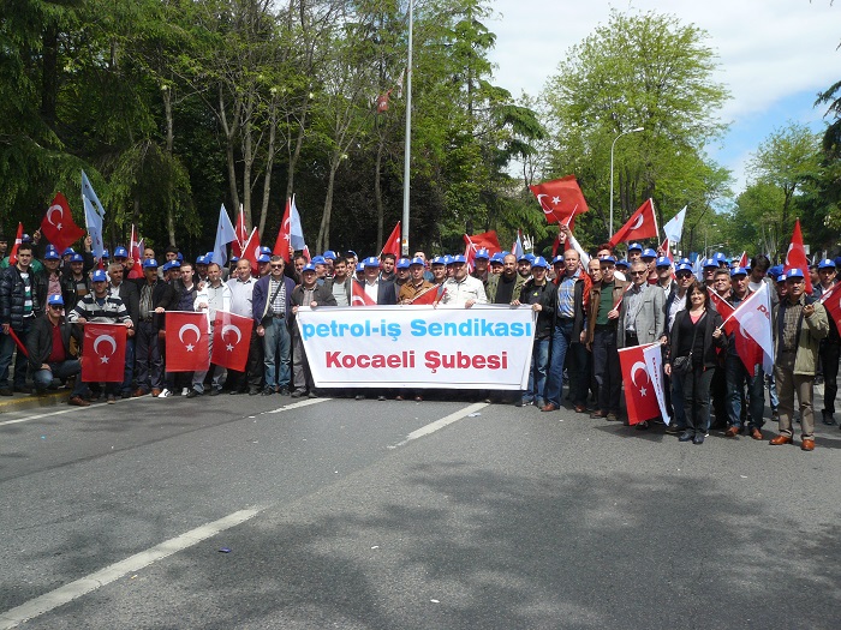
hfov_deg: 51.4
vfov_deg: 39.7
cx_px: 420
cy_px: 315
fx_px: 875
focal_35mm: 36
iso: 100
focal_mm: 6
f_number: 5.6
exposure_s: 1/320
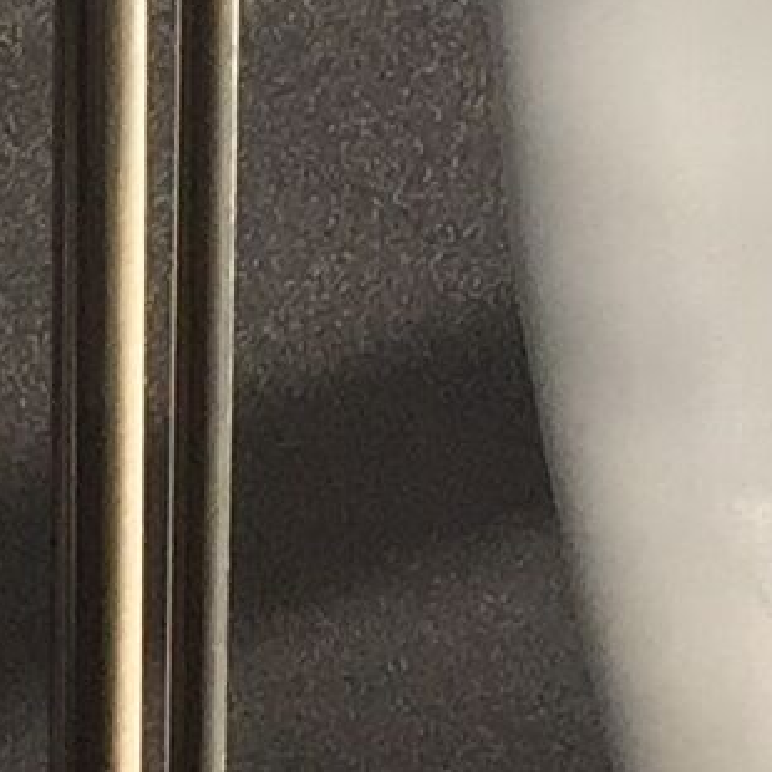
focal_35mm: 270
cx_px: 244
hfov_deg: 6.5
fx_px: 6813
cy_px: -2884
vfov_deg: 5.3
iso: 32
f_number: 2.2
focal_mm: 4.15
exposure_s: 1/549
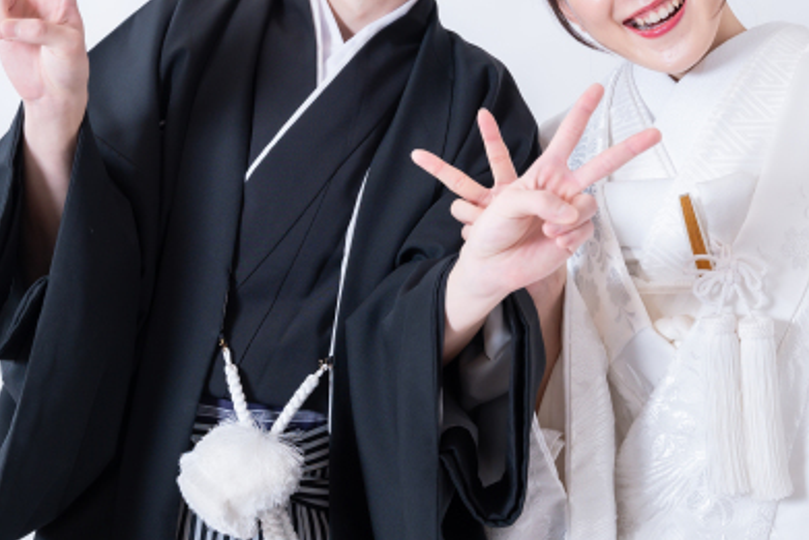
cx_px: 463
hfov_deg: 23.6
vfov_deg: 15.7
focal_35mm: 86
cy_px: 66
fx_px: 1933
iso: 320
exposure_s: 1/125
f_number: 4
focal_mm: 42
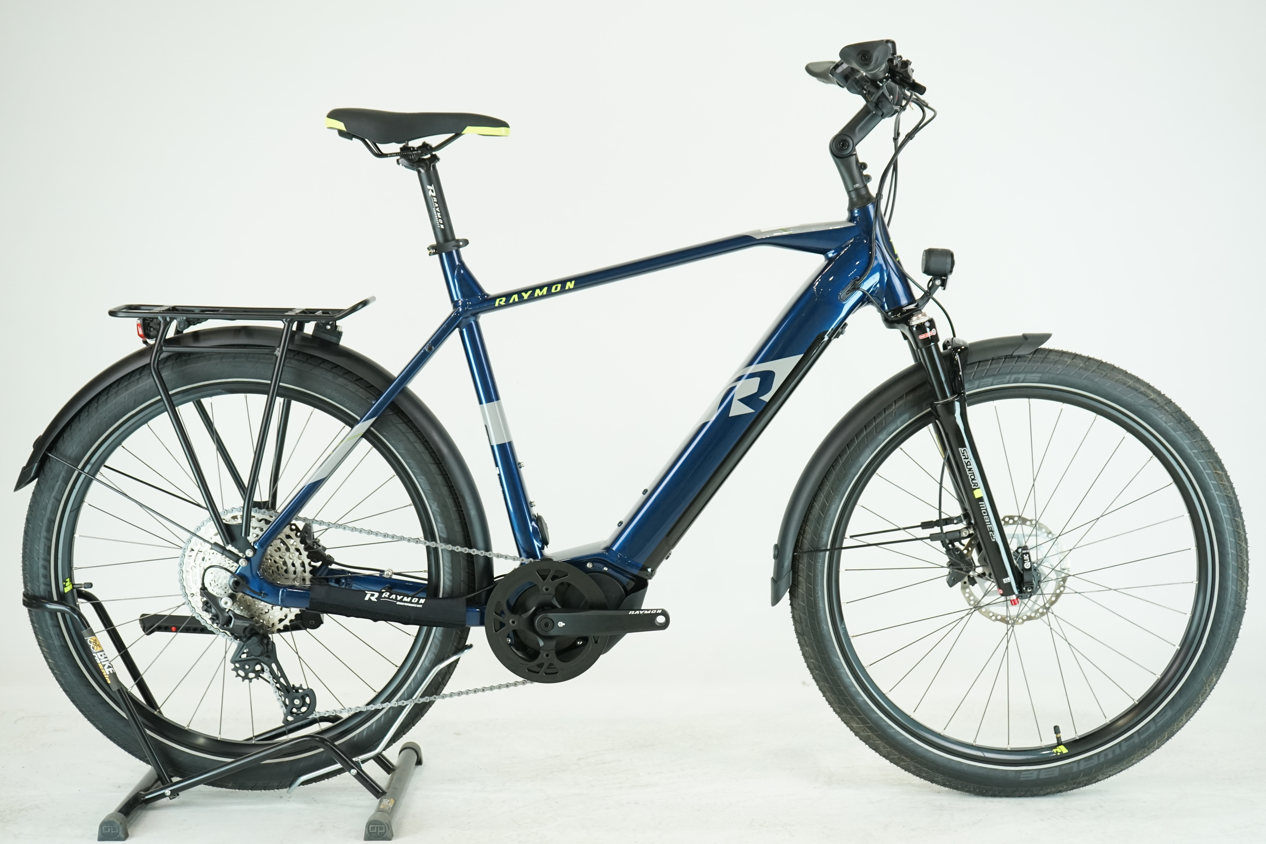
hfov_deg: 37.5
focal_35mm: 53
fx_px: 1864
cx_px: 633
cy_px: 422
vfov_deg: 25.5
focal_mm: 53
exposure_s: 1/200
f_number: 5.6
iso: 1600
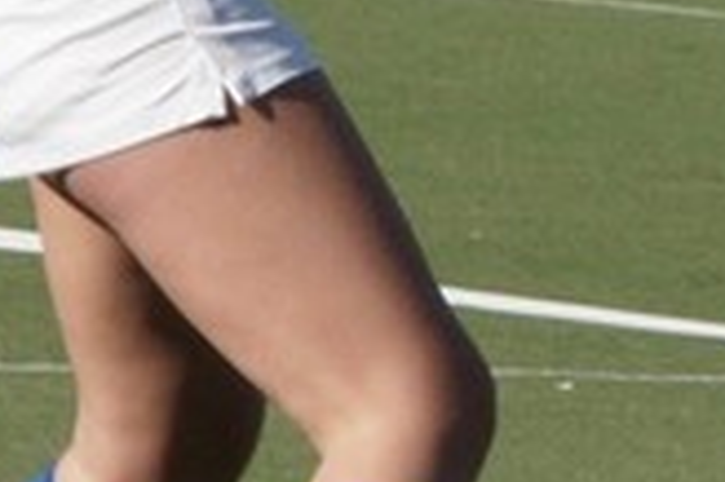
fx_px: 22633
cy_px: -84
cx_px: 362
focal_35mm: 1125
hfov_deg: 1.8
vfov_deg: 1.2
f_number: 16
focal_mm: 120
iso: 400
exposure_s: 1/320
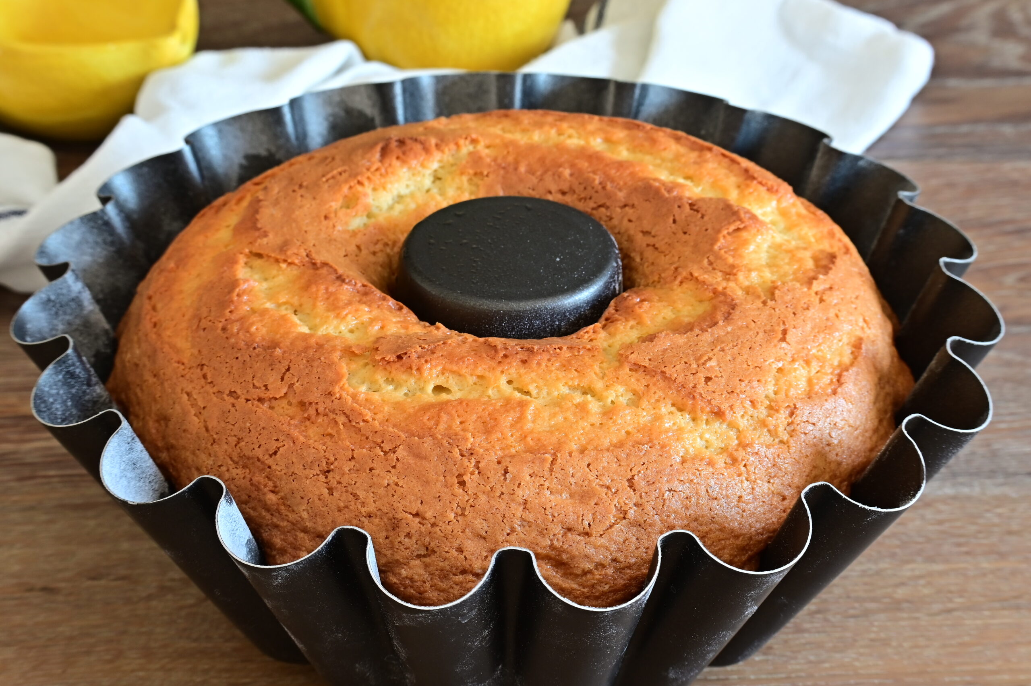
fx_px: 2147
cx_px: 516
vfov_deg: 18.2
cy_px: 343
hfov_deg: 27.0
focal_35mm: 75
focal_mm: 50
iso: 200
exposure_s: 1/3
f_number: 11
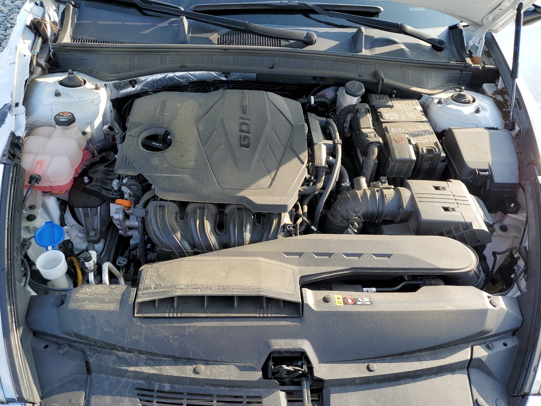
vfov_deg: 51.4
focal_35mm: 27
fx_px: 422
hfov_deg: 65.3
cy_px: 202
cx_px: 266
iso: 50
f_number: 1.5
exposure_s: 1/526
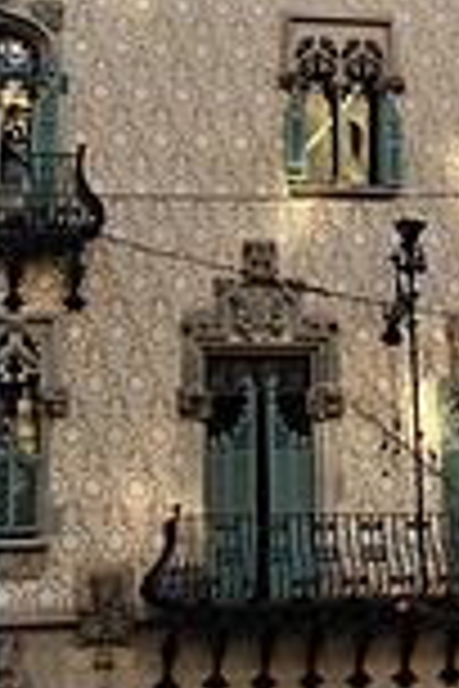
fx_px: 1798
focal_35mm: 94
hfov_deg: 14.4
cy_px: -121
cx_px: 416
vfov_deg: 20.4
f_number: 6.3
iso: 100
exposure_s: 1/160
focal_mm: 20
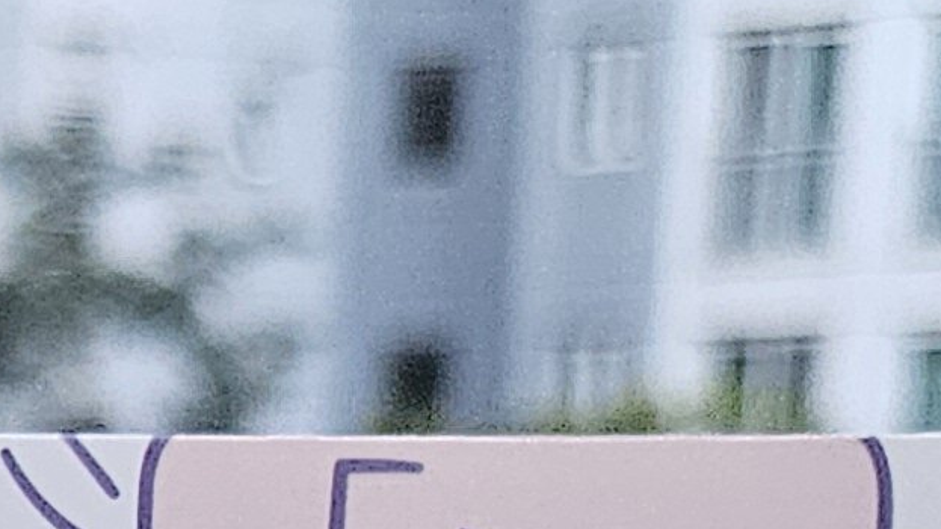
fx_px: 4016
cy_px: 2157
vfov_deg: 6.2
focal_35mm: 161
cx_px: -329
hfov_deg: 12.9
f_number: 1.8
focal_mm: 5.4
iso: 640
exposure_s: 1/120
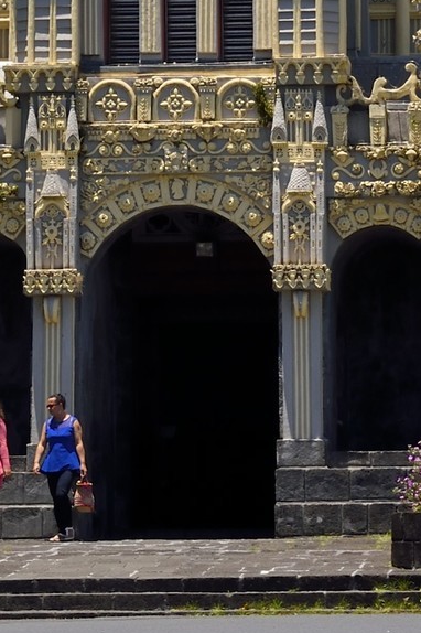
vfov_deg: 7.3
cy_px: -621
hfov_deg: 5.0
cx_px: 176
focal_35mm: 272
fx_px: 4777
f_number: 14
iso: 200
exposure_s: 1/320
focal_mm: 65
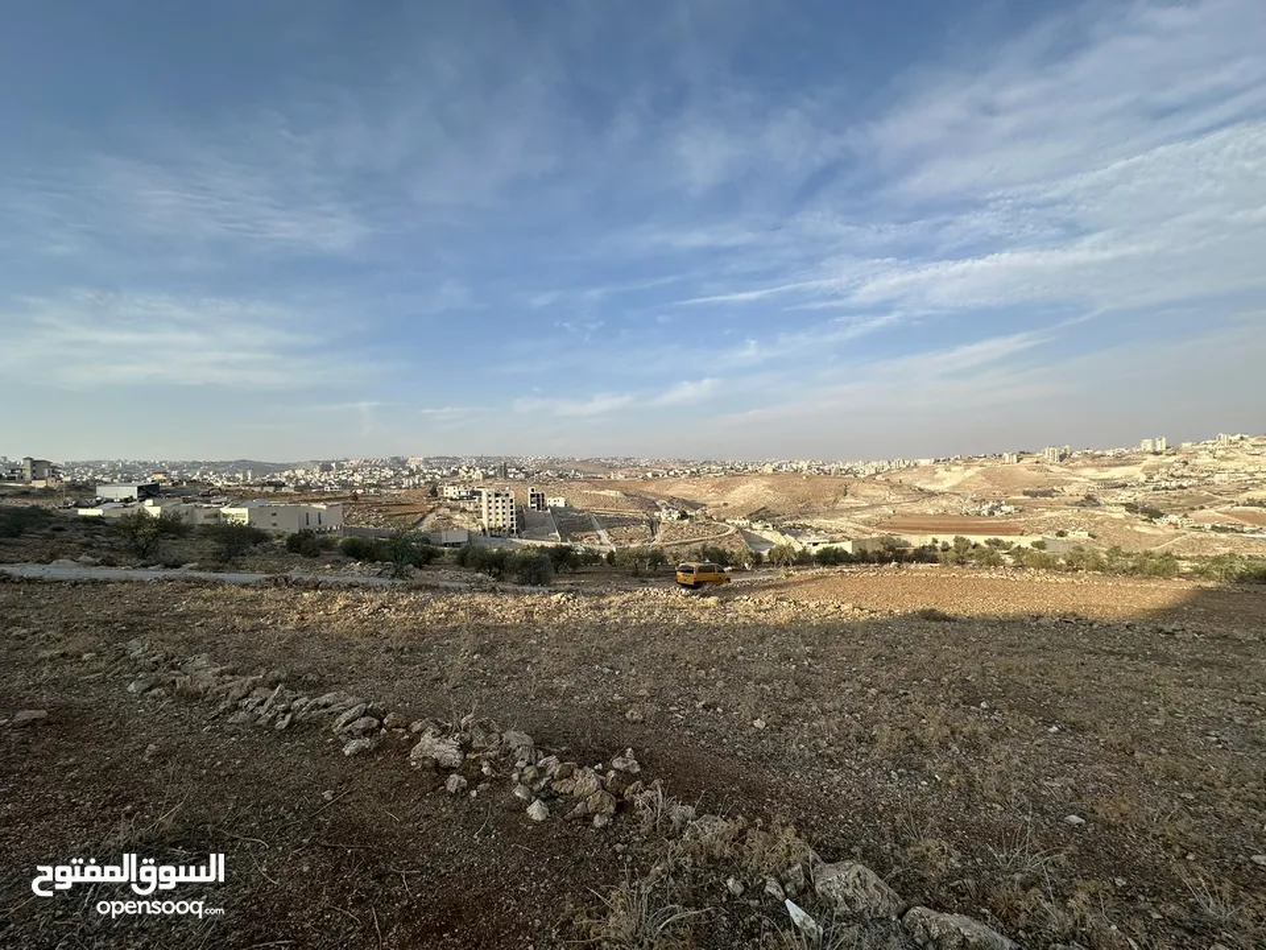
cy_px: 475
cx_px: 633
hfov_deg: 102.1
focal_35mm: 14
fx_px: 512
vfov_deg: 85.7
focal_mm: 2.22
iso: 40
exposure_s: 1/1595
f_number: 2.2
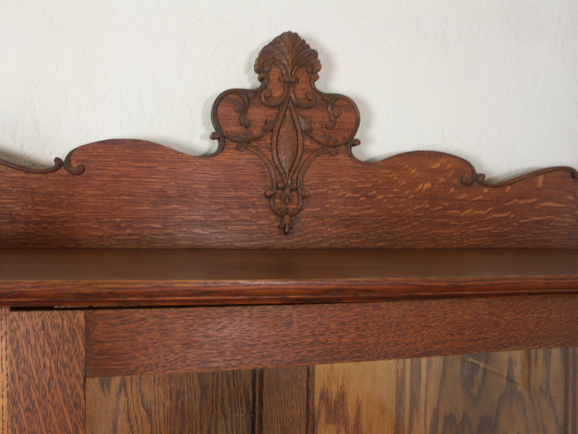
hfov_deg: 54.0
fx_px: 568
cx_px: 289
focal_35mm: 34
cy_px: 217
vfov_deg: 41.8
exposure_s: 1/4
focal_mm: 8.88
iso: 100
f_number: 7.1
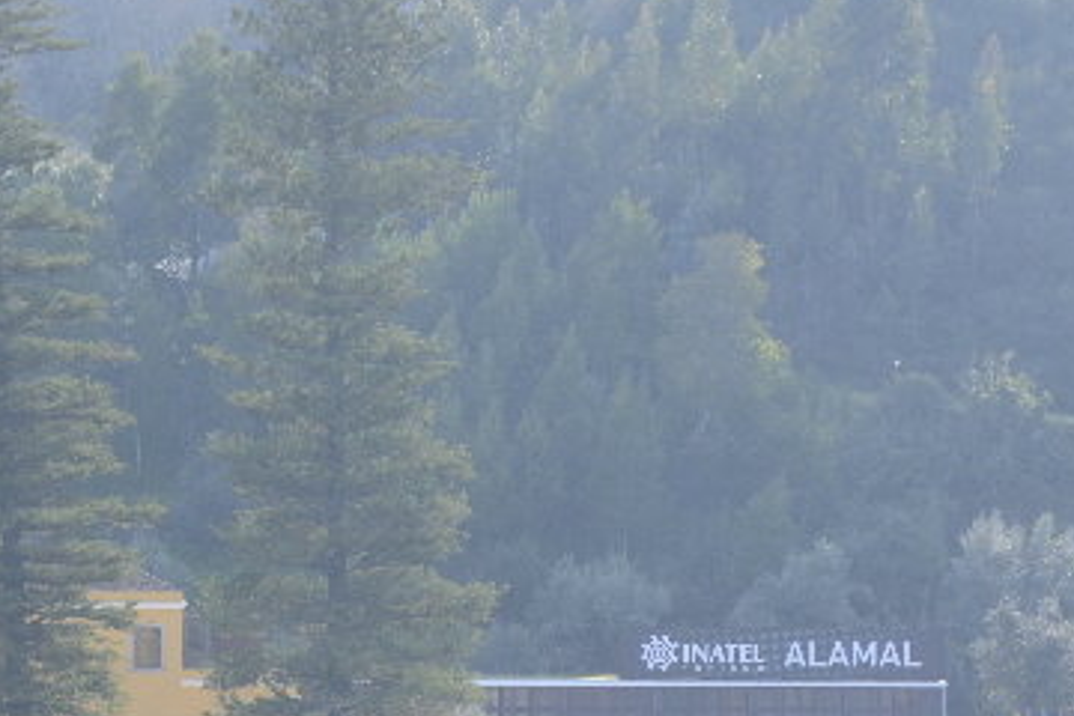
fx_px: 7159
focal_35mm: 240
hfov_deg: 8.5
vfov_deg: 5.7
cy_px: 679
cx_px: -6
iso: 400
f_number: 10
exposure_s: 1/200
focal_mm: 72
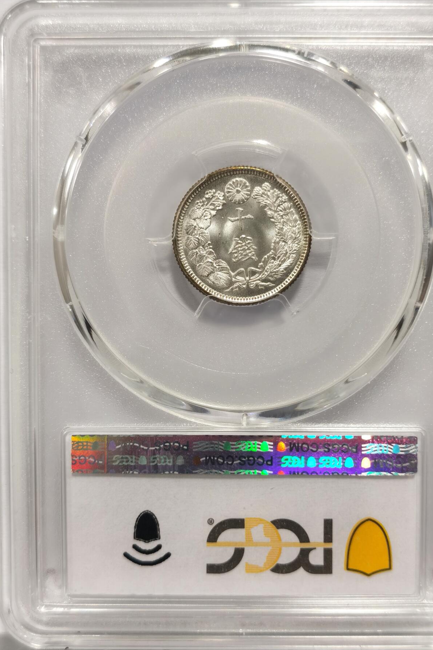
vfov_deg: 35.1
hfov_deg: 23.8
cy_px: 325
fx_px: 1028
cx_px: 243
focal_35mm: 57
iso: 80
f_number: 16
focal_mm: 5.56
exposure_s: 1/100
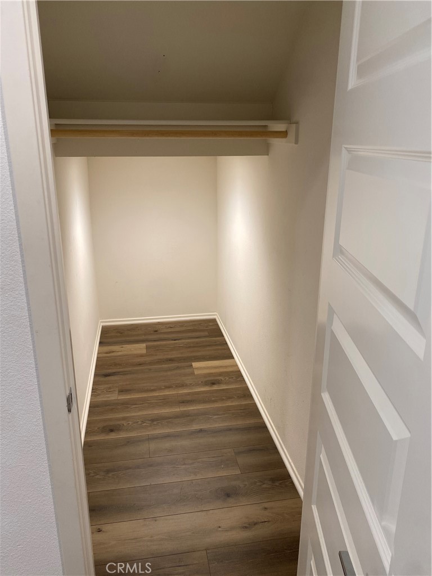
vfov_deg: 67.3
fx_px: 433
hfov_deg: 53.1
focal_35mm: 26
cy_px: 288
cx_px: 216
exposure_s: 1/60
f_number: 1.8
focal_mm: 4.25
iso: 80
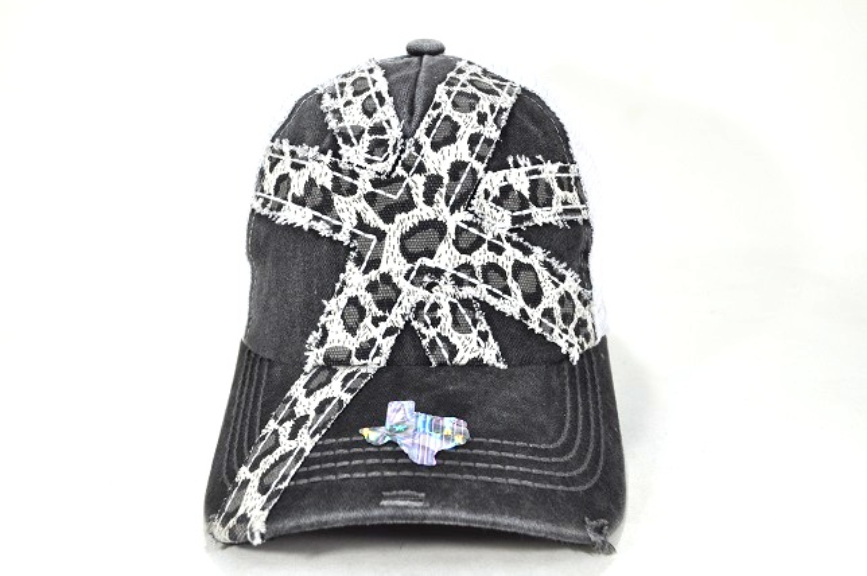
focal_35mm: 36
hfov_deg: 53.2
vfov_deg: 36.8
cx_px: 434
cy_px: 288
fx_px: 866
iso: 200
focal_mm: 24
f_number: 7.1
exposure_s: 1/200
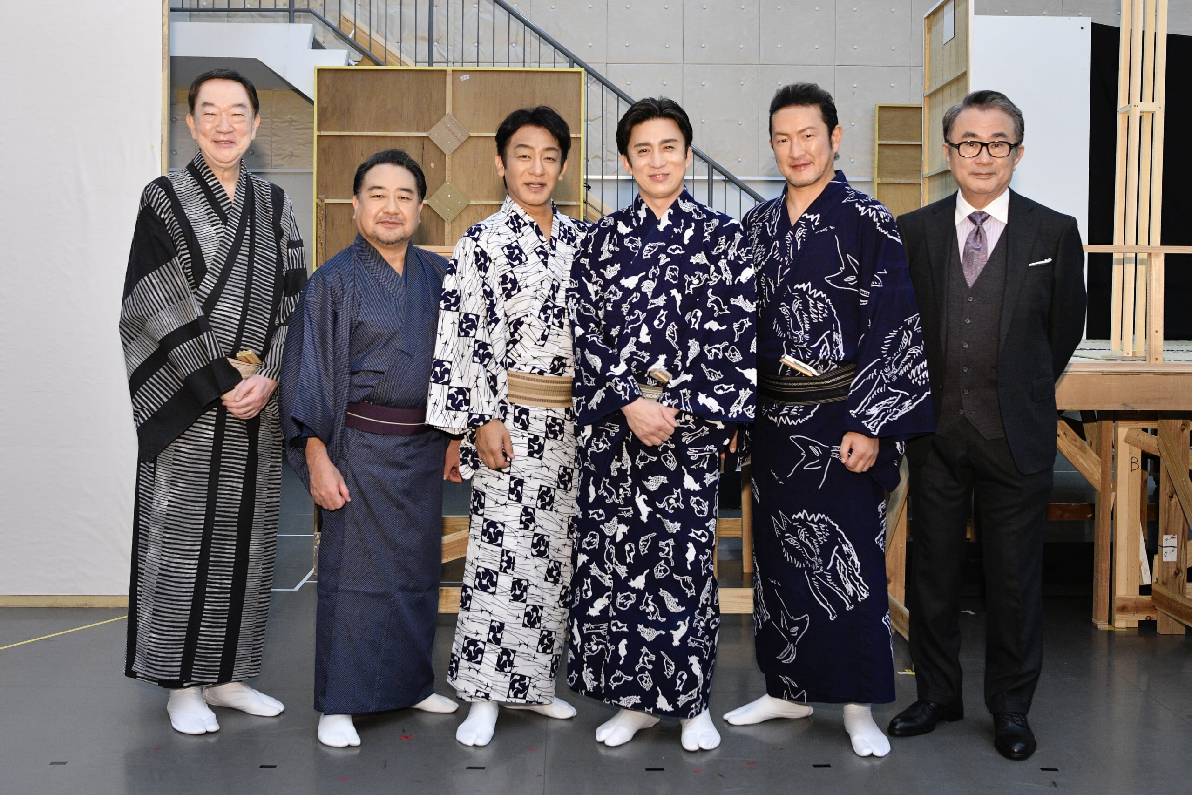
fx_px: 1060
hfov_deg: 58.7
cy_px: 398
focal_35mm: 32
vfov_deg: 41.1
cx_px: 596
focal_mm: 32
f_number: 5.6
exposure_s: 1/200
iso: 2000
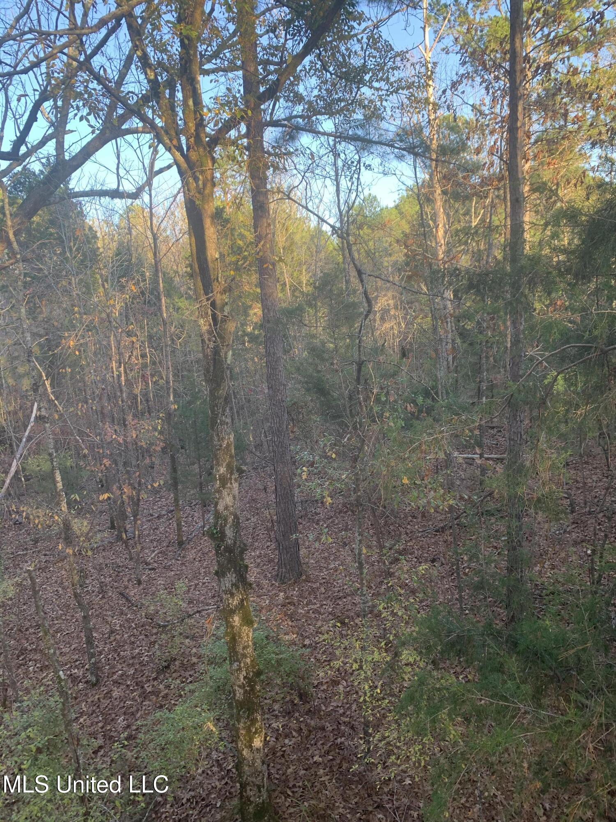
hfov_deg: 53.1
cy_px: 411
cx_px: 308
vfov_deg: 67.3
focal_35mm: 26
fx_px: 617
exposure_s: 1/121
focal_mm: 4.25
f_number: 1.8
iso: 32
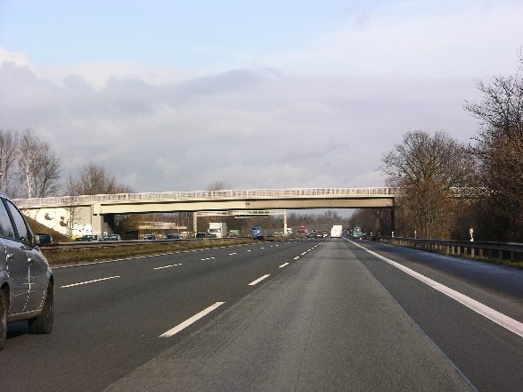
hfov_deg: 16.4
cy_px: 196
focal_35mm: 120
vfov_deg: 12.3
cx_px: 262
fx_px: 1813
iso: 50
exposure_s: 1/180
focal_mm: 29.5
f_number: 5.3
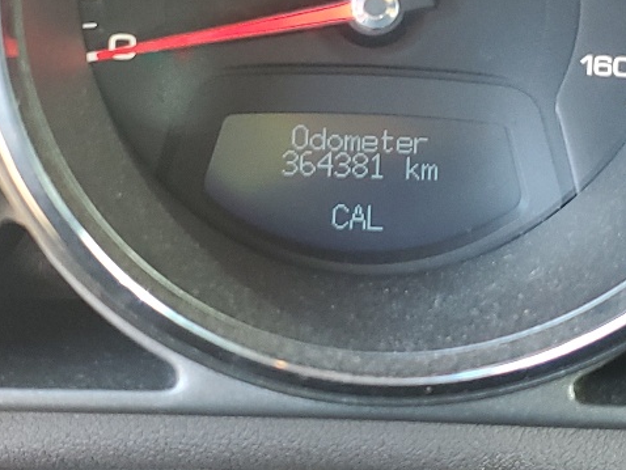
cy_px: 65
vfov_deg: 16.8
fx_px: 1574
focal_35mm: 87
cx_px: 341
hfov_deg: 22.5
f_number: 1.5
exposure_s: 1/60.2
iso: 71
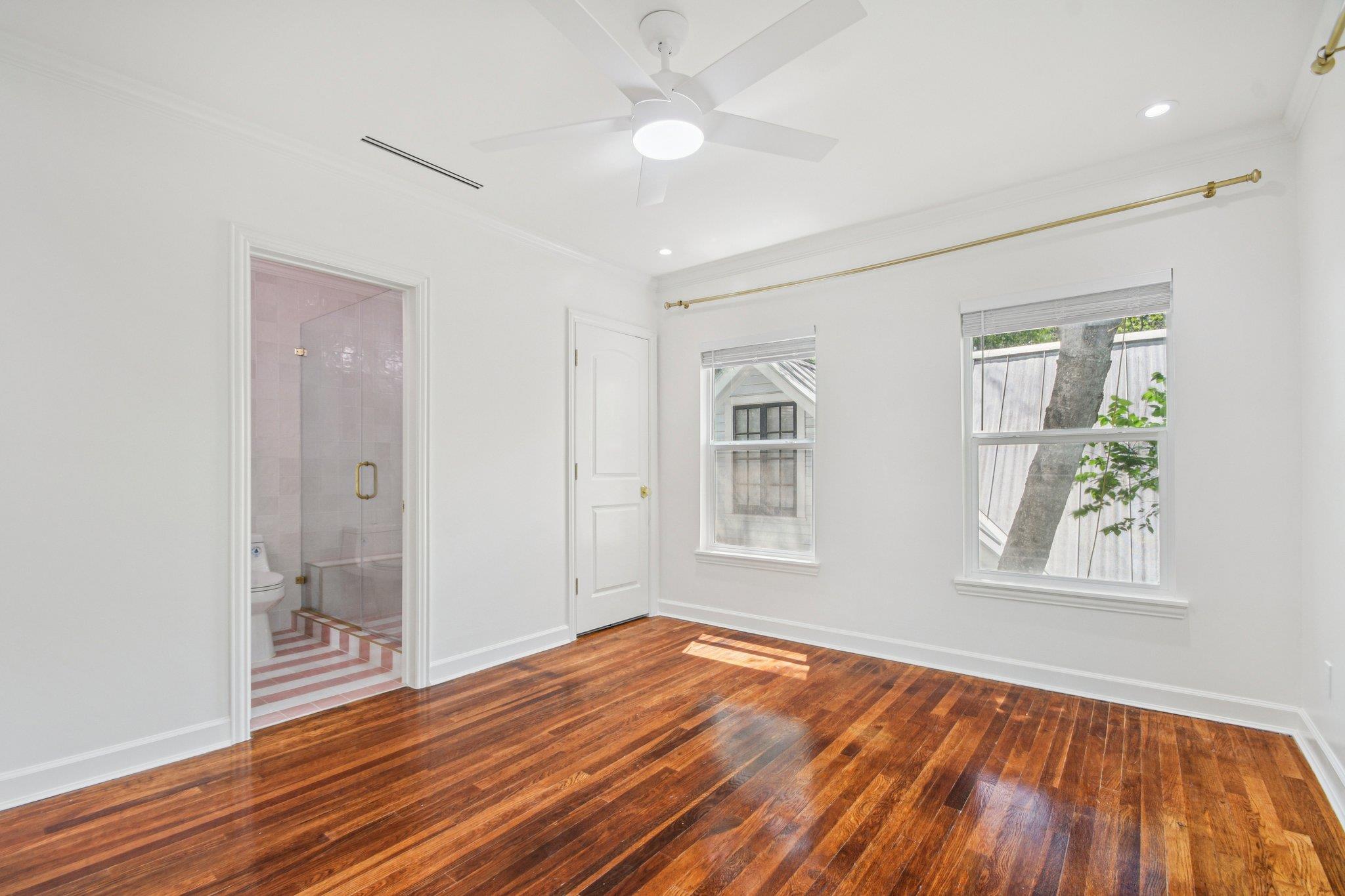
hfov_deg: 100.4
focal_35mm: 15
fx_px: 560
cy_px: 448
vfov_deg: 77.3
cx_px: 672
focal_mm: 10
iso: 400
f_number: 8
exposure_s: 1/50
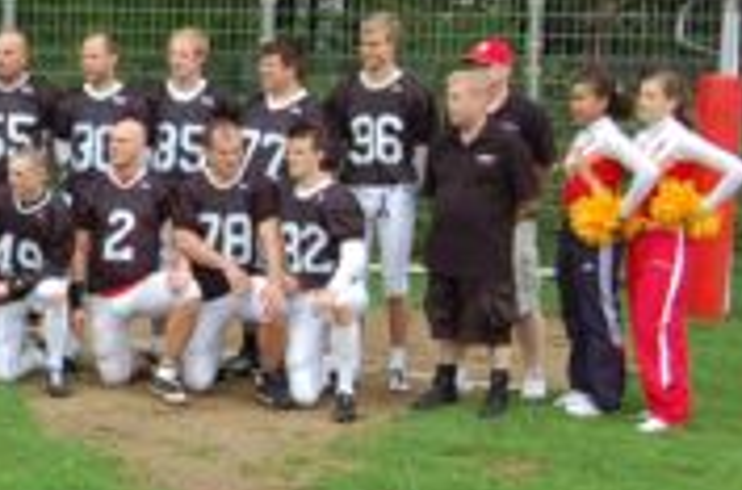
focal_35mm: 100
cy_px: 180
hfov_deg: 19.2
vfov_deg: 13.6
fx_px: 2056
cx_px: -174
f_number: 5.6
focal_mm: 26
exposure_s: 1/125
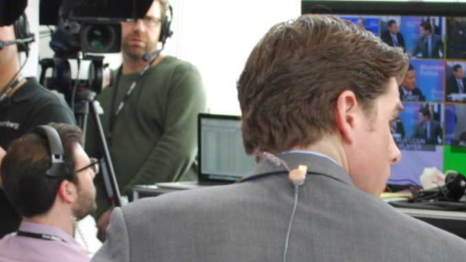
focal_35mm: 161
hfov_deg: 13.3
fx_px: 1990
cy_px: 190
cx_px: 368
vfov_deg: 7.5
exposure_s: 1/40
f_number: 5
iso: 200
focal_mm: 34
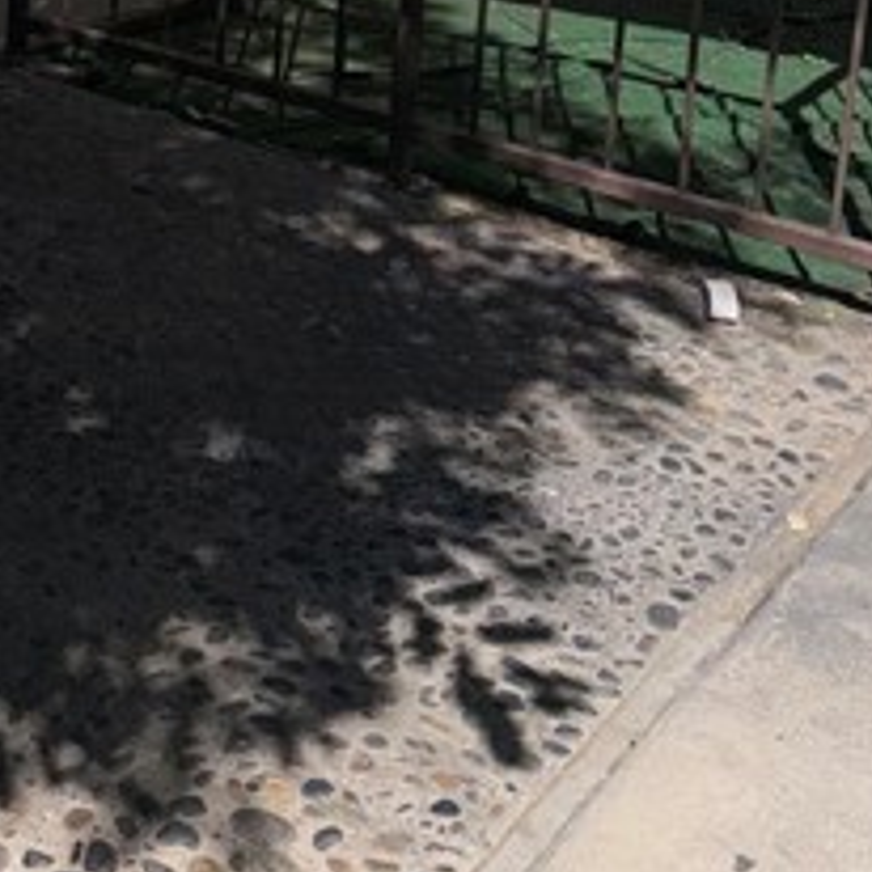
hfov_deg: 25.0
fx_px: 1881
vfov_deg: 23.8
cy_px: -169
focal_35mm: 66
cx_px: 30
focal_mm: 6.76
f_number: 1.78
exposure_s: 1/40000
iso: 50
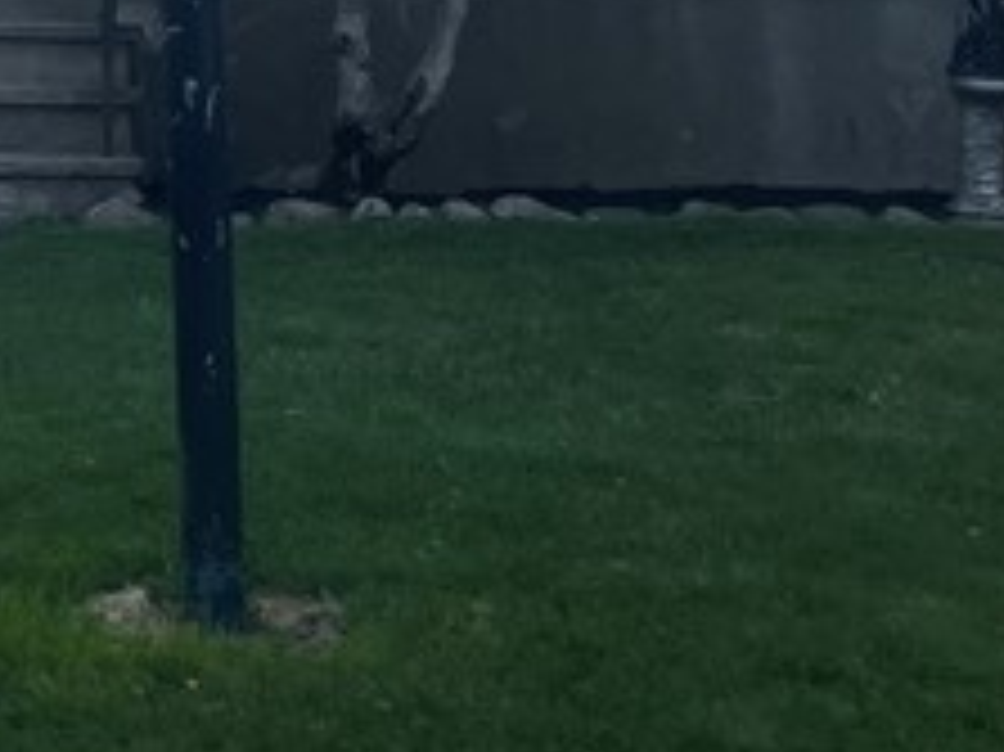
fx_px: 3334
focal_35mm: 115
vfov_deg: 11.6
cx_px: -374
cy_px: -747
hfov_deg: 16.1
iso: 32
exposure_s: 1/3344
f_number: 1.6
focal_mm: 5.1
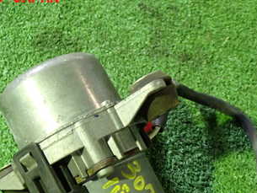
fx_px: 438
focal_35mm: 59
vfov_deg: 24.1
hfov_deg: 32.6
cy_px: 176
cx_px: 158
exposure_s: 1/30
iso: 800
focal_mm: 5.4
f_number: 2.3
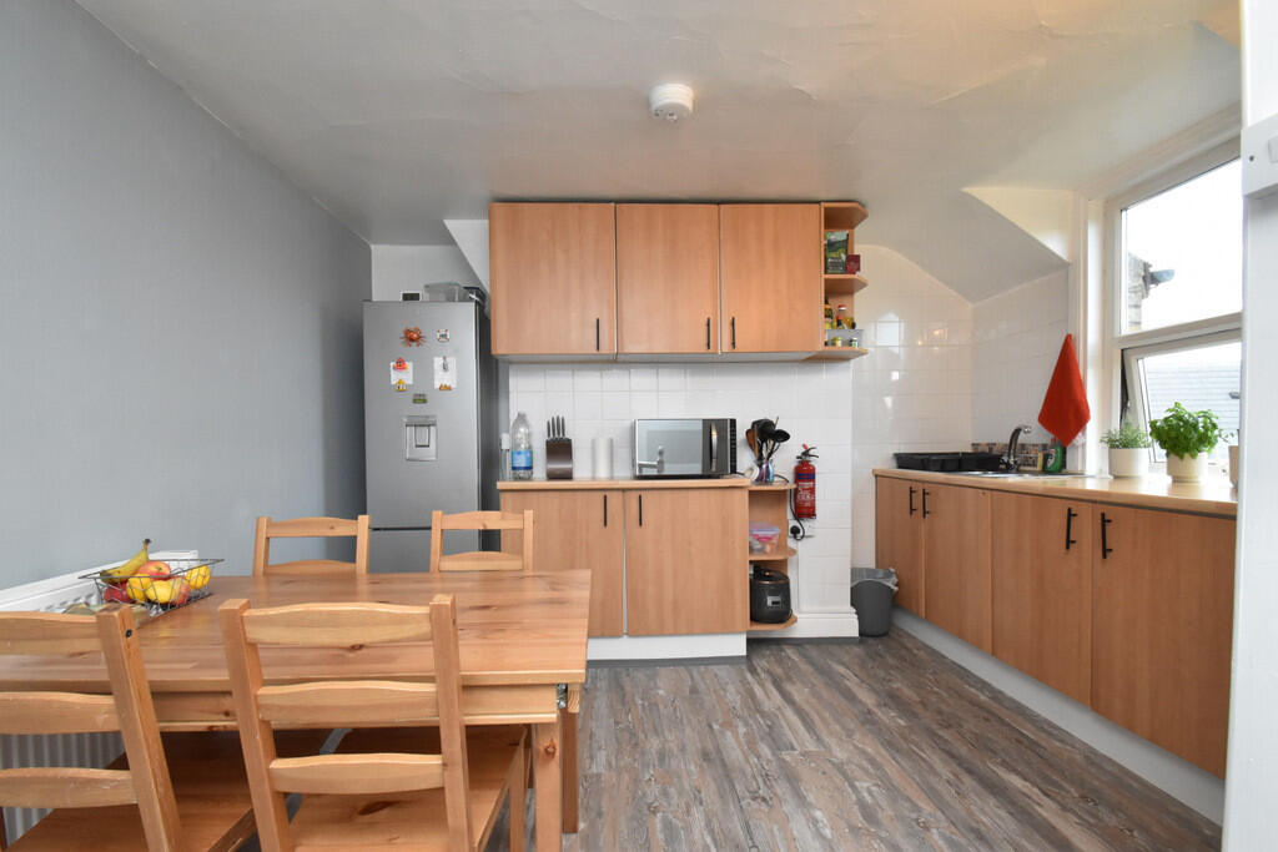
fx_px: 533
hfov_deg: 100.4
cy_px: 426
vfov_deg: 77.3
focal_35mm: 15
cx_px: 639
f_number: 10
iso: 1600
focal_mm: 10
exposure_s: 1/60
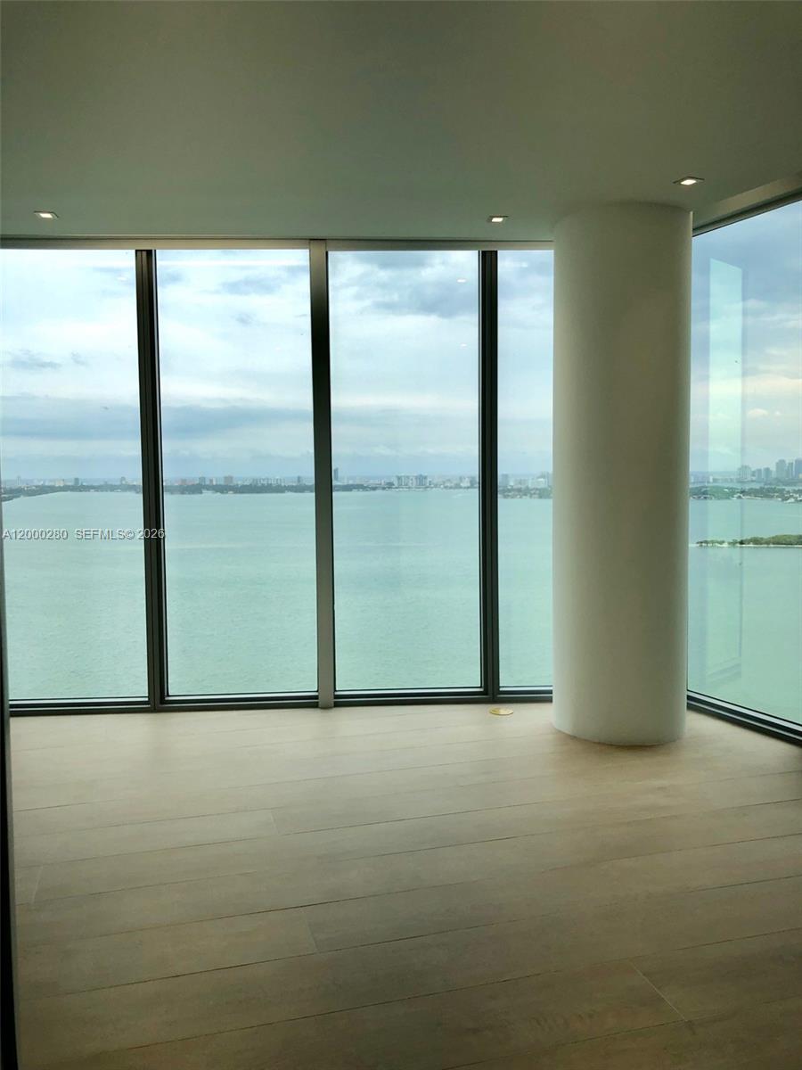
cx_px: 401
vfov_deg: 63.4
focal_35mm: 28
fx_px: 865
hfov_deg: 49.7
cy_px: 535
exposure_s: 1/374
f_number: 1.8
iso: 20
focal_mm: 4
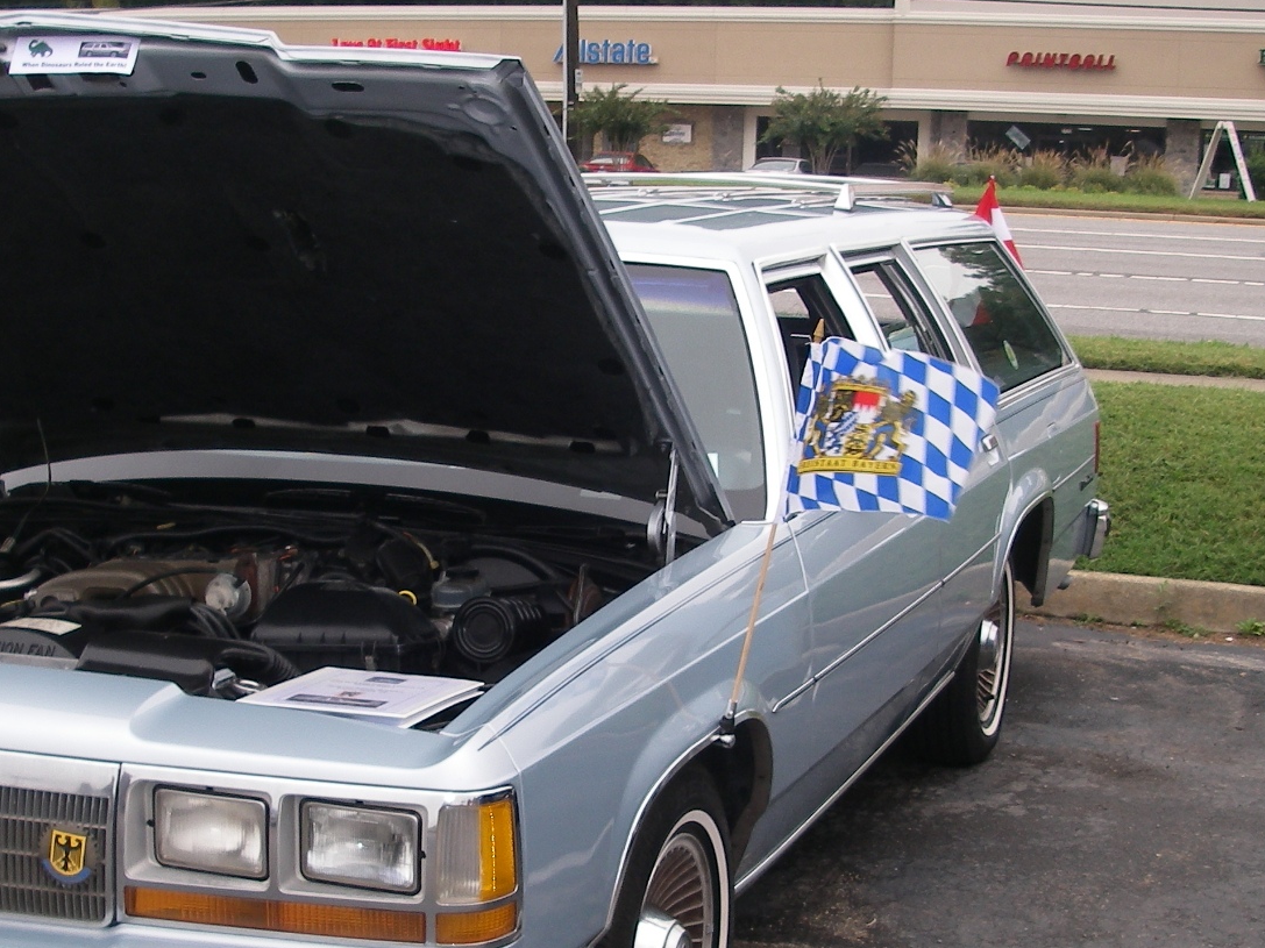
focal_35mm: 65
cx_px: 442
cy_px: 610
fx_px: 2375
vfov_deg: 22.5
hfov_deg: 29.7
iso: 64
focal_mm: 6.3
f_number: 3.3
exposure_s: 1/125
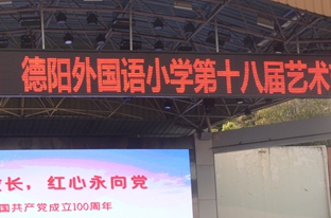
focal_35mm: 77
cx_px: 32
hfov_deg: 25.6
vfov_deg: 17.3
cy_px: 208
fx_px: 706
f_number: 9
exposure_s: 1/320
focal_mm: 20
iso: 640
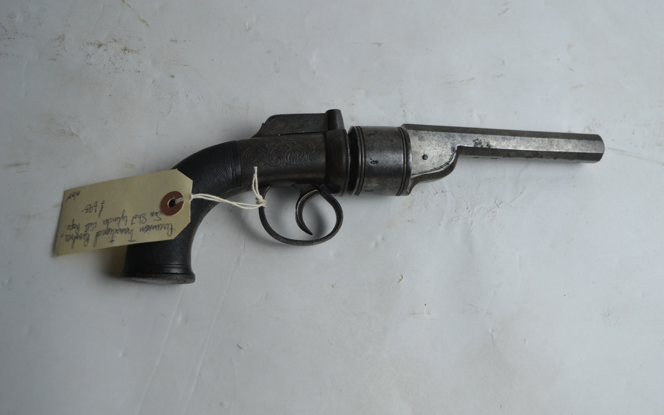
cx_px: 333
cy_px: 206
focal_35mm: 43
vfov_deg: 29.9
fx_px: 778
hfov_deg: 46.2
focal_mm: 28
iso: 400
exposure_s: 1/30
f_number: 4.5
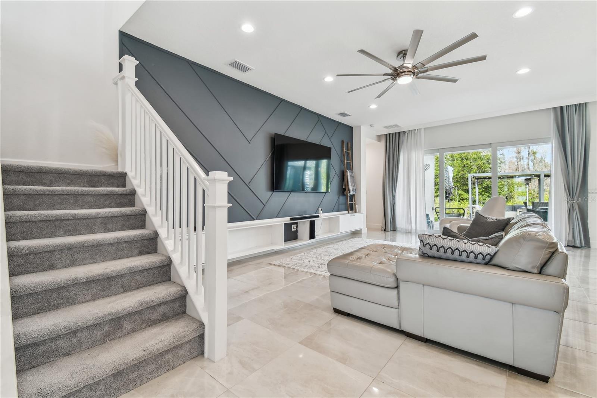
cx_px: 298
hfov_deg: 100.4
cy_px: 199
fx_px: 249
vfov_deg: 77.3
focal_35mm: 15
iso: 100
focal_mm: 10
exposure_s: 1/8
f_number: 7.1
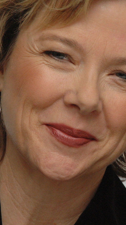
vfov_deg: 4.6
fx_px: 2809
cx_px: 87
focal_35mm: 473
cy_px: 113
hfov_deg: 2.6
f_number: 9
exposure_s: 1/1250
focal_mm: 170
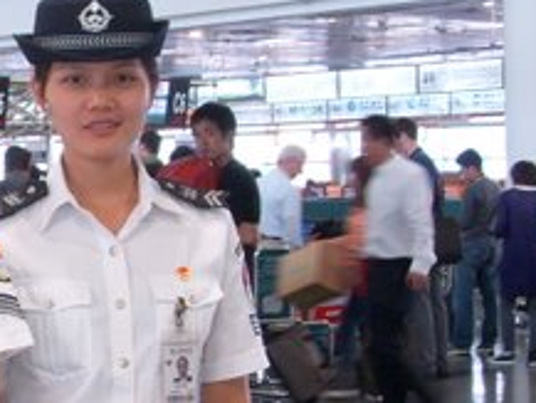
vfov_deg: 13.2
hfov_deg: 16.5
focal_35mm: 112
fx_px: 1735
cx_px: -185
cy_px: 307
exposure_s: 1/13
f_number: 3.3
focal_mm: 6.3
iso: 200
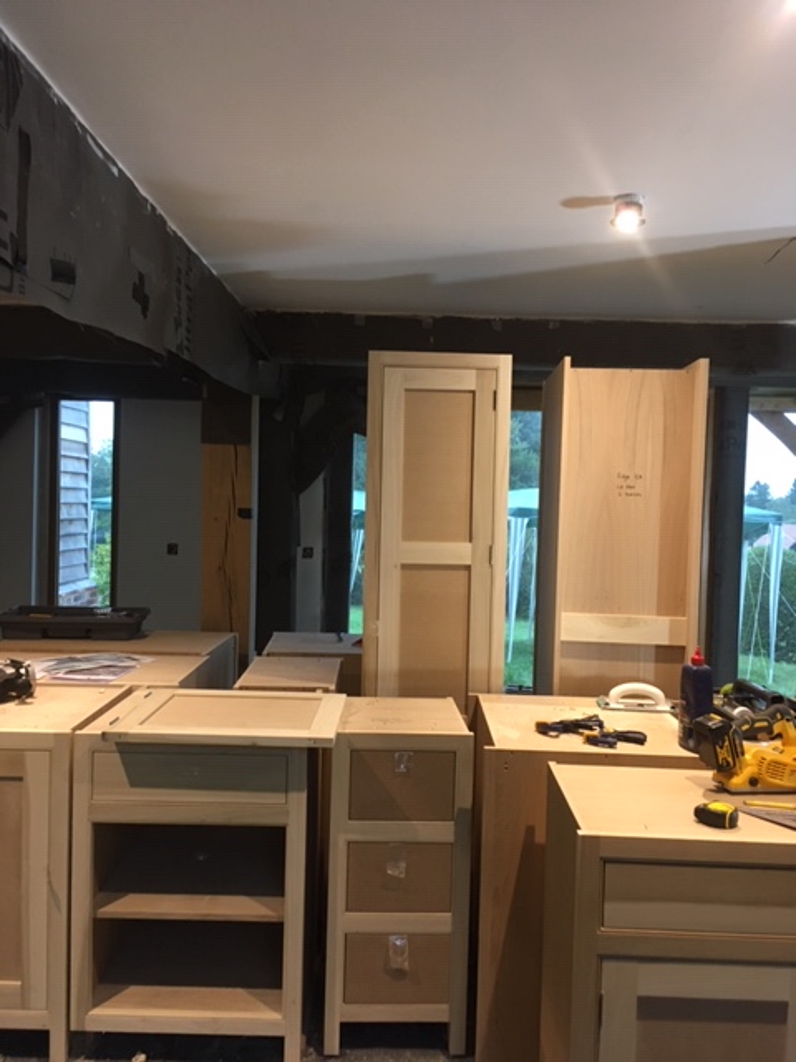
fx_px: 889
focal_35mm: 29
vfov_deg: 61.7
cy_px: 531
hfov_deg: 48.2
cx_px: 398
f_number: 2.2
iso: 160
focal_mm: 4.15
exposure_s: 1/33
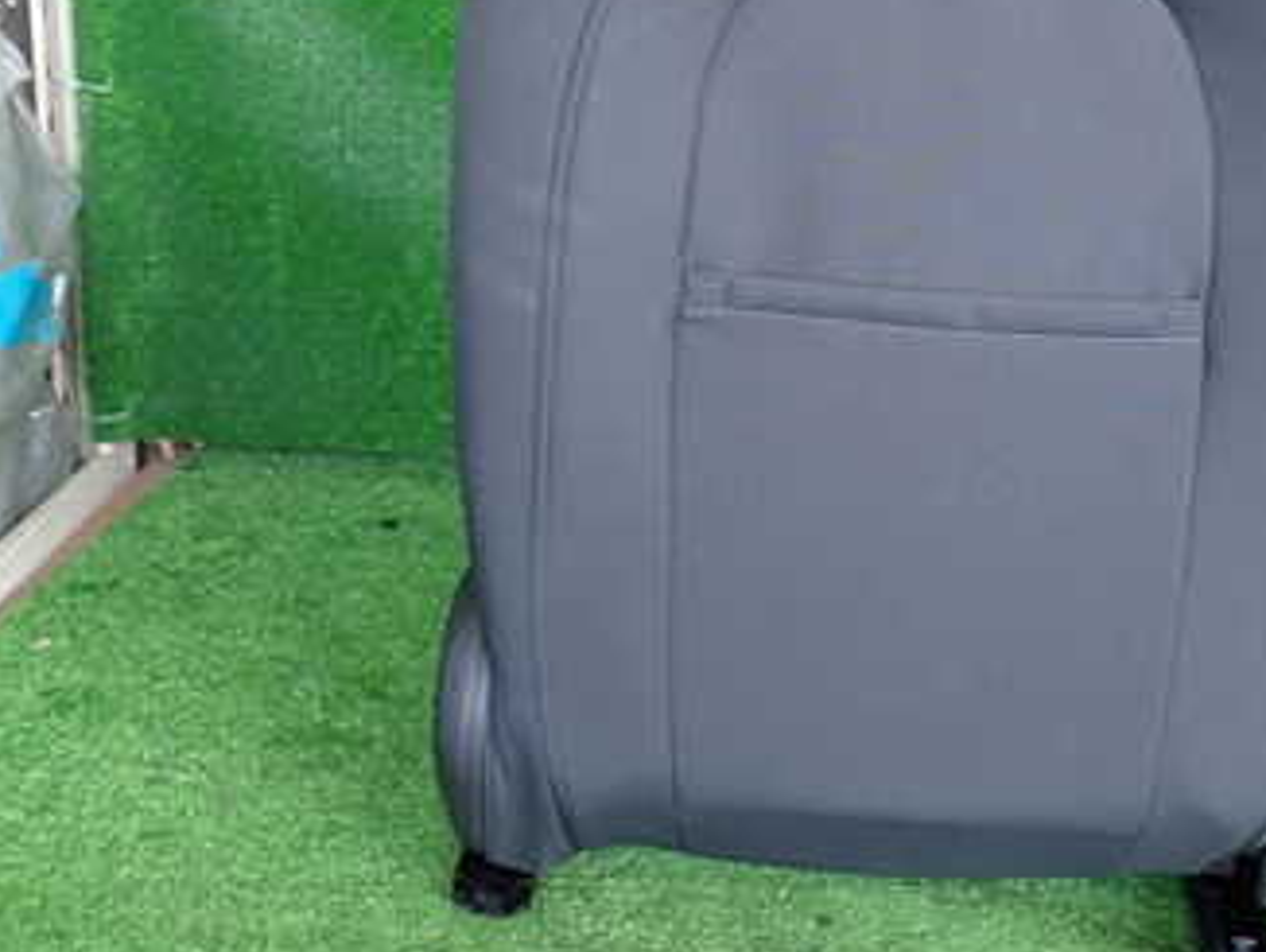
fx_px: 1684
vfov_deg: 30.8
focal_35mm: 46
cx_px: 781
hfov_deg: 41.0
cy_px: 198
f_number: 2
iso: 200
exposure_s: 1/50
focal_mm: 4.5
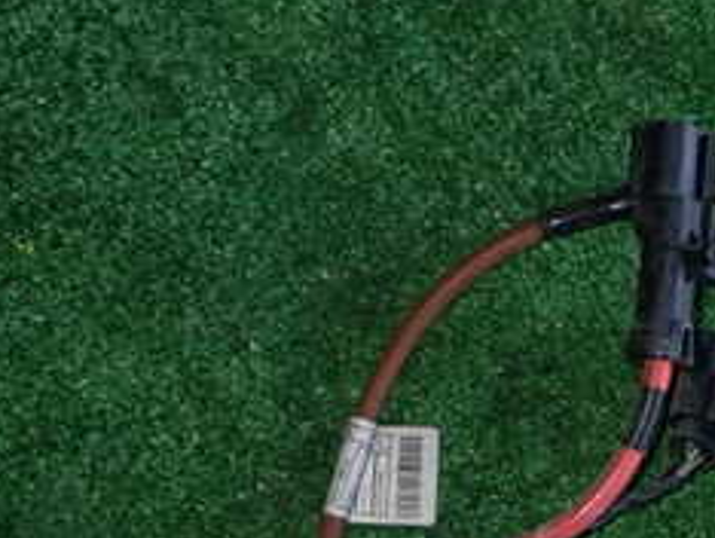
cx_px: 852
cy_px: 575
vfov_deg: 13.9
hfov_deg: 17.8
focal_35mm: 105
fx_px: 2171
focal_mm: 7.31
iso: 250
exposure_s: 1/40
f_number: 8
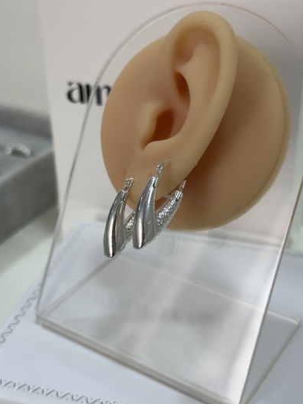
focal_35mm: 49
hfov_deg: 29.7
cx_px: 152
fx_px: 571
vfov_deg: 38.9
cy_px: 201
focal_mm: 6.76
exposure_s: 1/100
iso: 80
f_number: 1.78
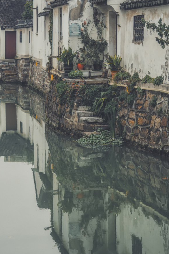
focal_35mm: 113
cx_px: 66
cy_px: 117
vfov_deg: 18.2
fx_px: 793
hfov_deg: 12.2
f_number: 4.5
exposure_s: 1/160
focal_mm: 55
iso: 200
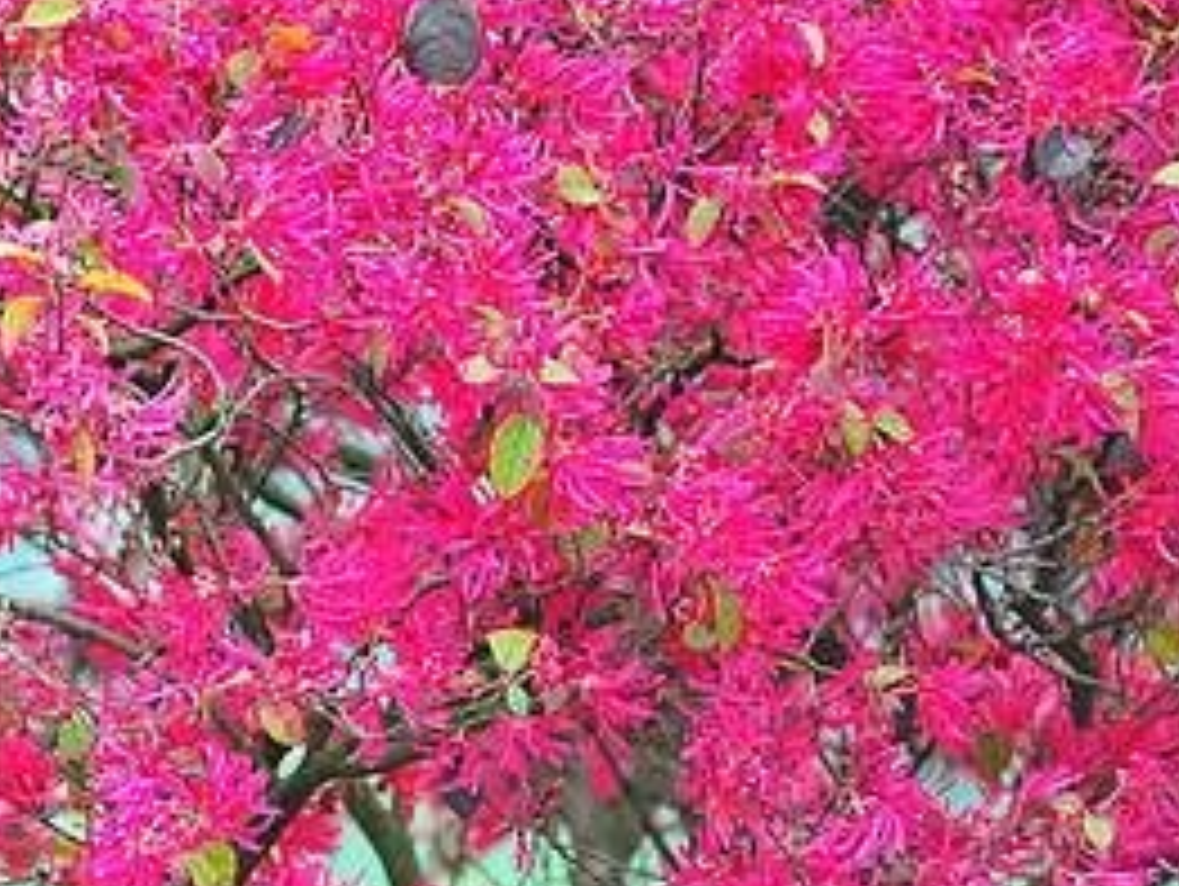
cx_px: -36
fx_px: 7875
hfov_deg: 8.5
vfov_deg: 6.4
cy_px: 416
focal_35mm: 231
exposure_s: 1/160
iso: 1000
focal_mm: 70
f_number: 5.3
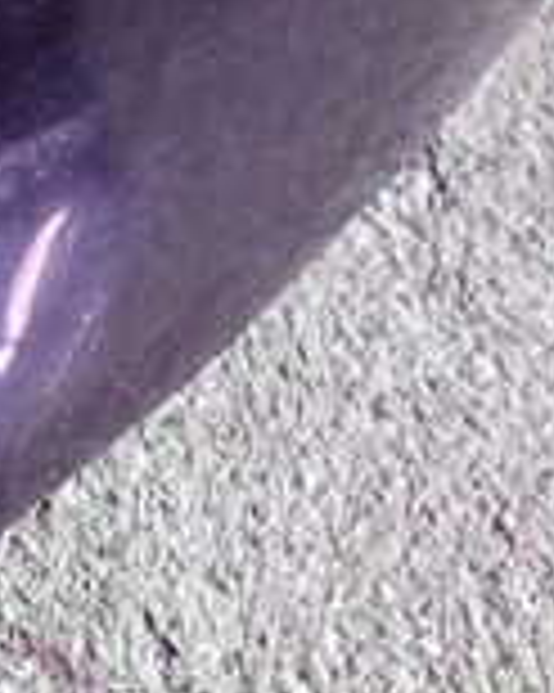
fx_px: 2339
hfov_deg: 12.2
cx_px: -486
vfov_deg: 16.8
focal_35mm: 114
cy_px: 176
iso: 800
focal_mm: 5.4
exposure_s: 1/30
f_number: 2.3
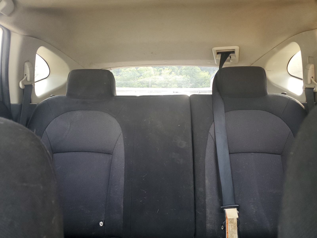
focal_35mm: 26
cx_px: 158
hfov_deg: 67.3
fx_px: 238
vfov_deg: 53.1
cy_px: 119
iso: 100
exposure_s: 1/60.2
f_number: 1.5
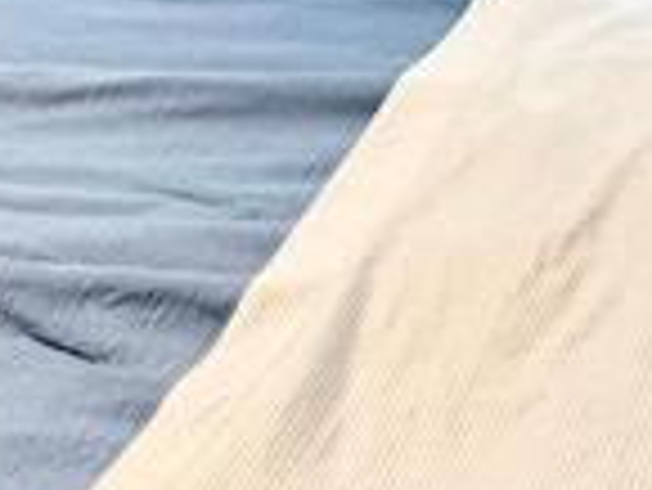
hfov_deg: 16.3
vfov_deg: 12.4
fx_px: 1866
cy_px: -607
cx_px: -562
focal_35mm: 99
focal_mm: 2.22
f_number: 2.2
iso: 400
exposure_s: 1/60
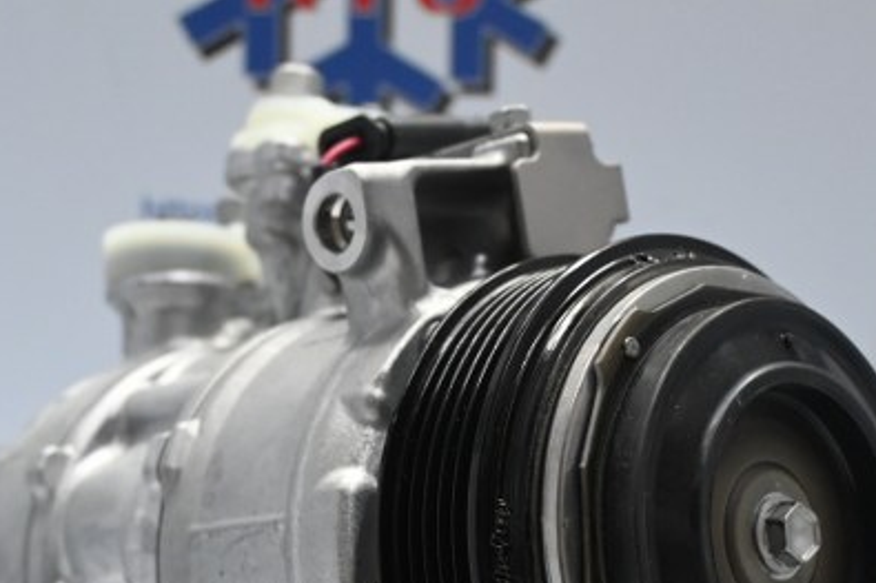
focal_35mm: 76
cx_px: 368
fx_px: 1849
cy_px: 480
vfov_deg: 17.8
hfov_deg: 26.6
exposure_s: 1/125
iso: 1800
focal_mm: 25
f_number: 4.2
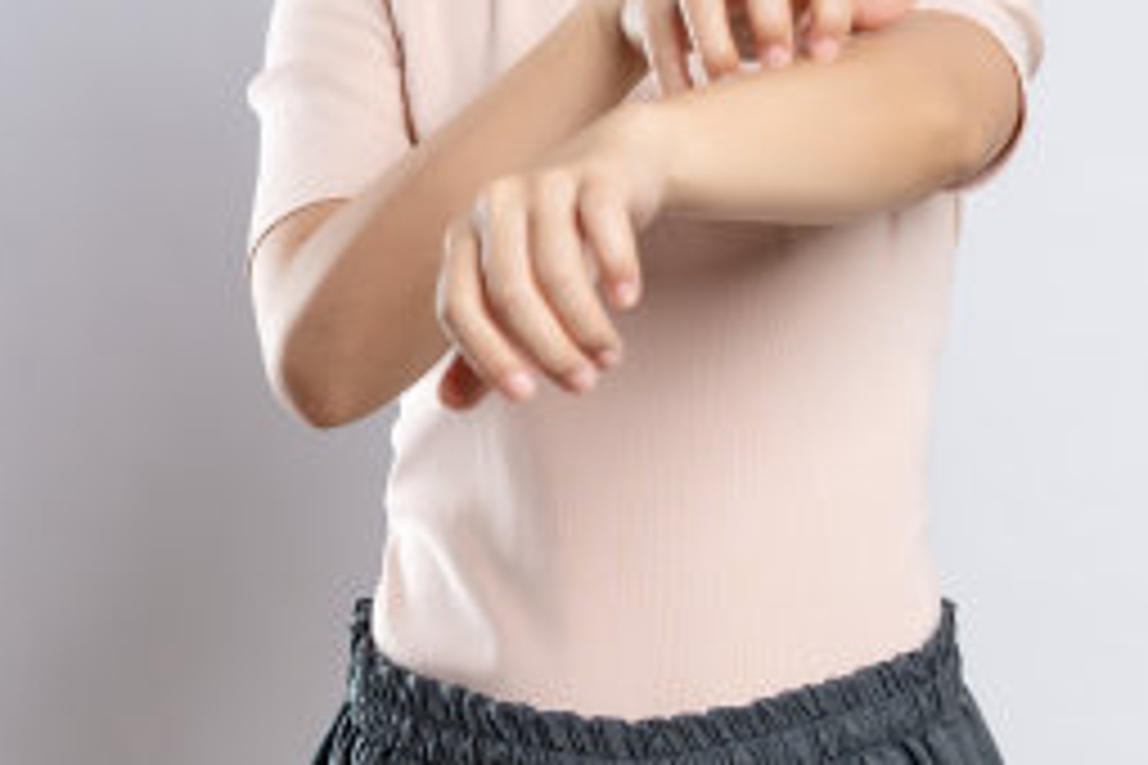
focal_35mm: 120
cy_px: 86
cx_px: 662
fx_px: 3826
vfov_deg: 11.4
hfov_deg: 17.1
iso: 160
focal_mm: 50
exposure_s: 1/160
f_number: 5
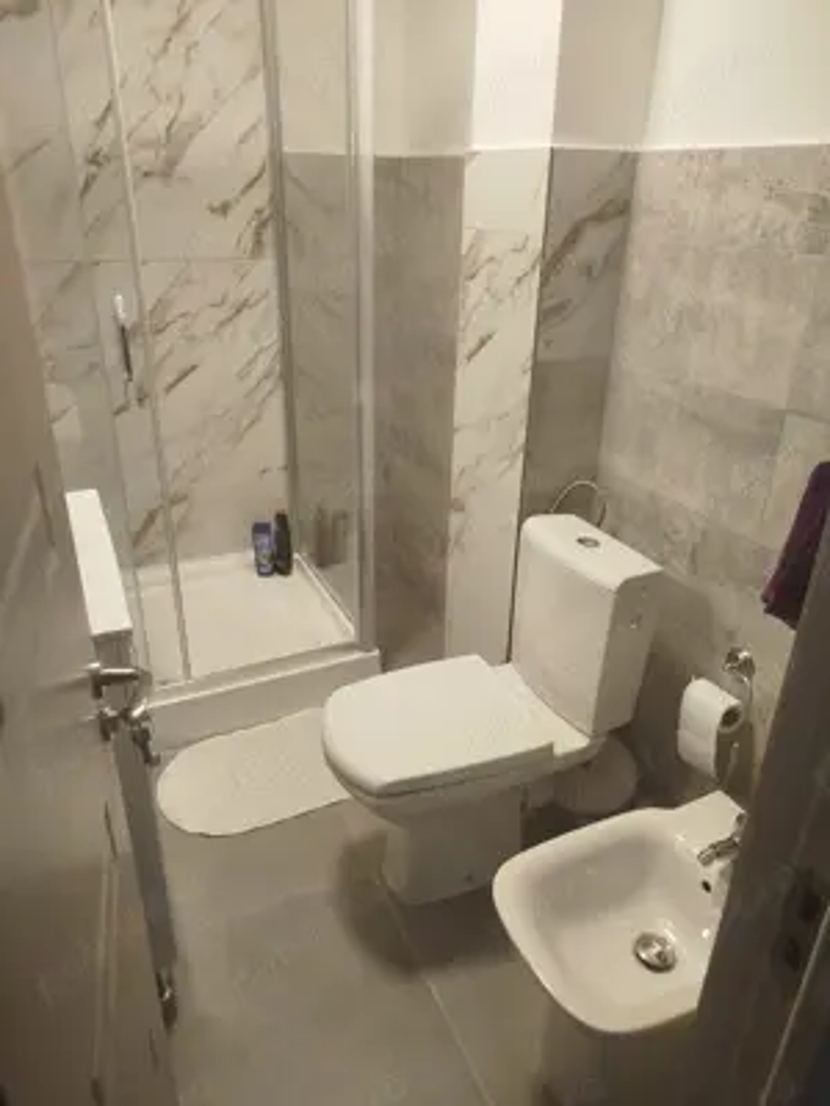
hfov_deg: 56.8
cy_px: 553
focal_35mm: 24
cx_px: 415
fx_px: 767
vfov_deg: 71.6
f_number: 1.7
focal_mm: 5.31
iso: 200
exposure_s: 1/33
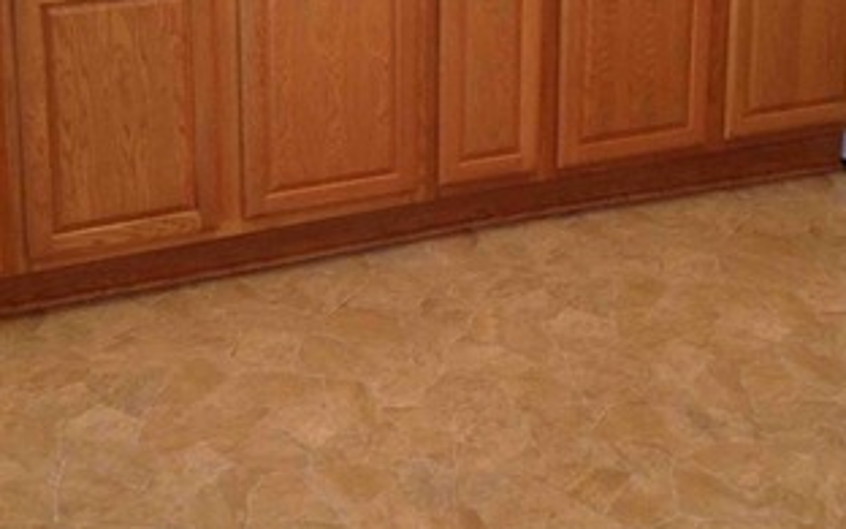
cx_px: 390
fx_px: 1752
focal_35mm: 76
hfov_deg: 27.1
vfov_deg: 16.8
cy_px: -5
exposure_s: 1/20
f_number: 2.4
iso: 125
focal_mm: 4.28
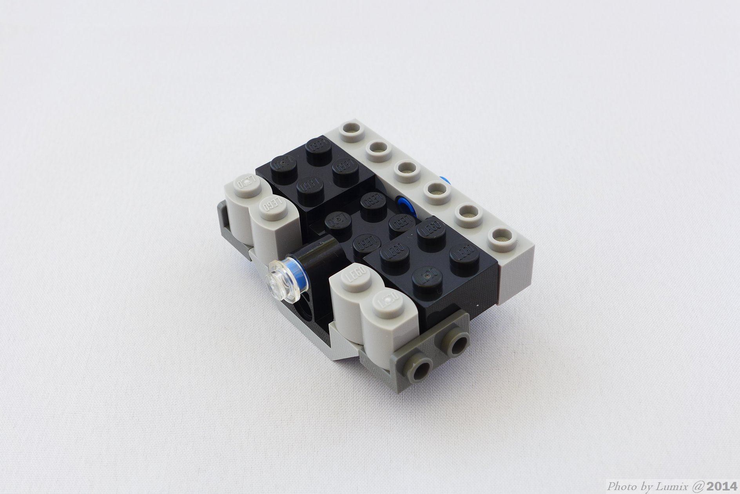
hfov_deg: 39.6
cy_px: 247
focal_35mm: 50
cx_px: 370
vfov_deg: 27.0
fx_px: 1028
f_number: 4.5
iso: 80
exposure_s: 1/10
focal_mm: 9.8
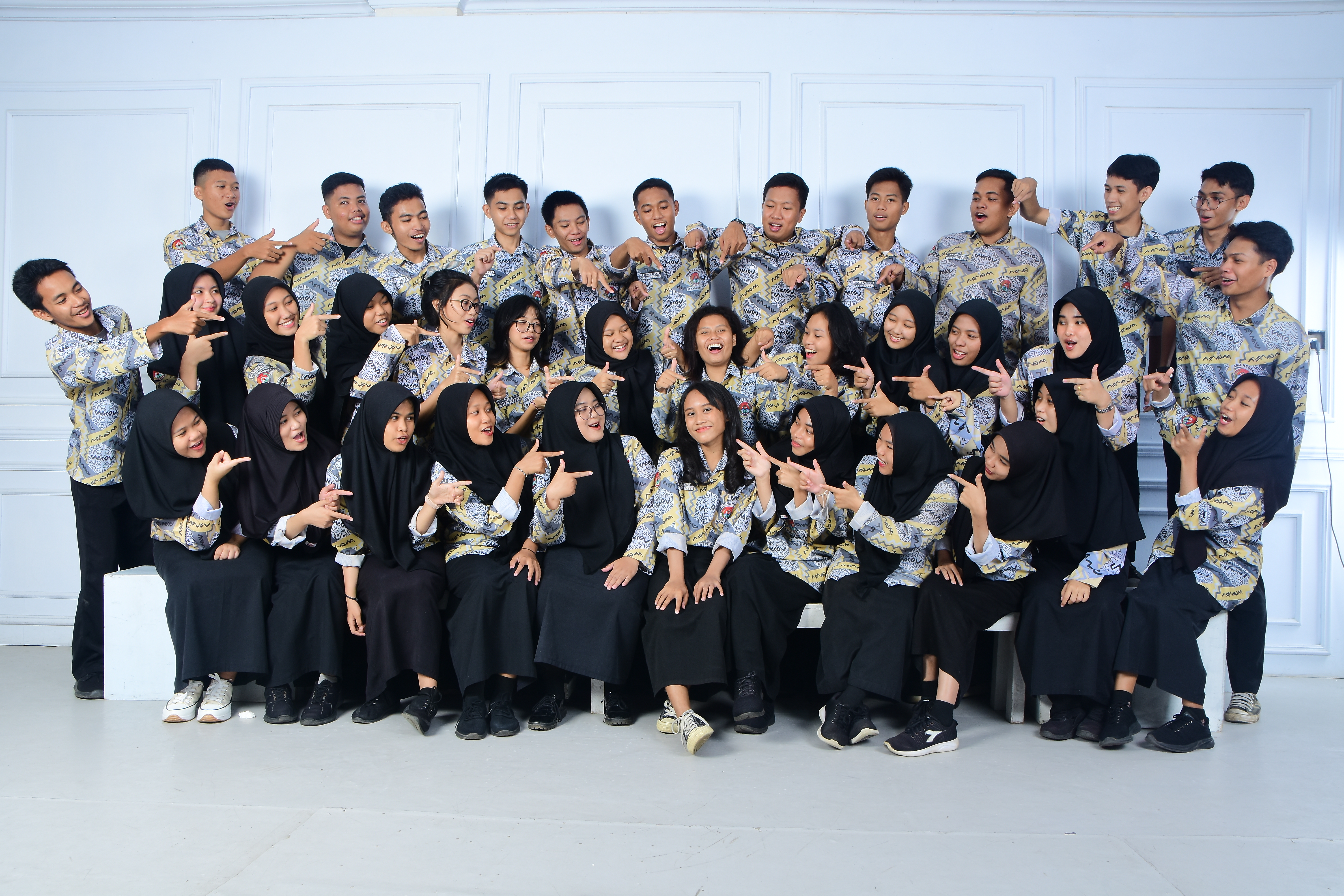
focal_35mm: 26
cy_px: 448
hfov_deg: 70.4
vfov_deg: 50.4
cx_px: 672
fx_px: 952
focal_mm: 17
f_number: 9
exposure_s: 1/60
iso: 250
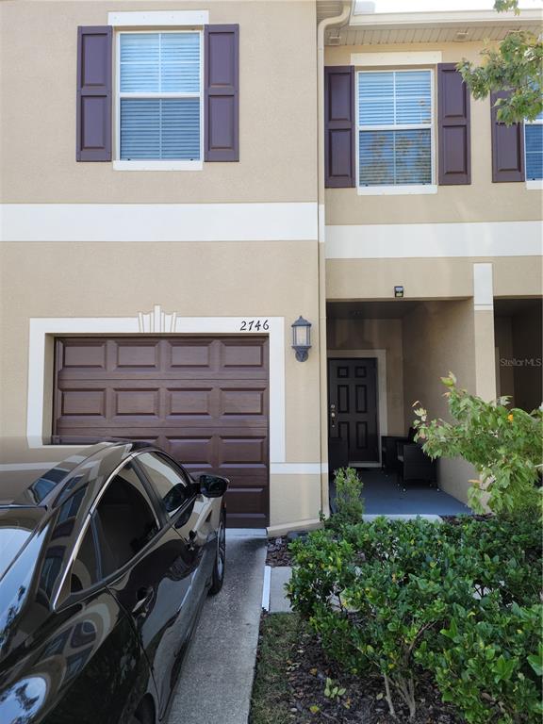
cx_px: 272
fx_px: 586
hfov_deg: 49.7
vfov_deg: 63.4
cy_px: 362
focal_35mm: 28
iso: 25
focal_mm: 5.9
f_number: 2
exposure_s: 1/143
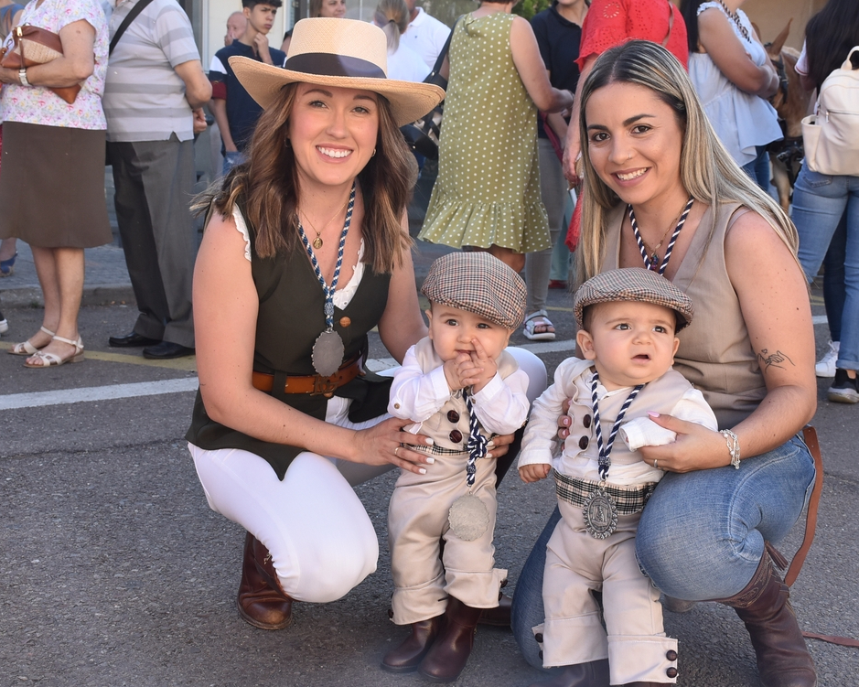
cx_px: 469
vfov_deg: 31.1
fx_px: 1235
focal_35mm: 49
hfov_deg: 38.3
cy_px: 352
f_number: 8
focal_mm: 27
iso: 400
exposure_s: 1/250
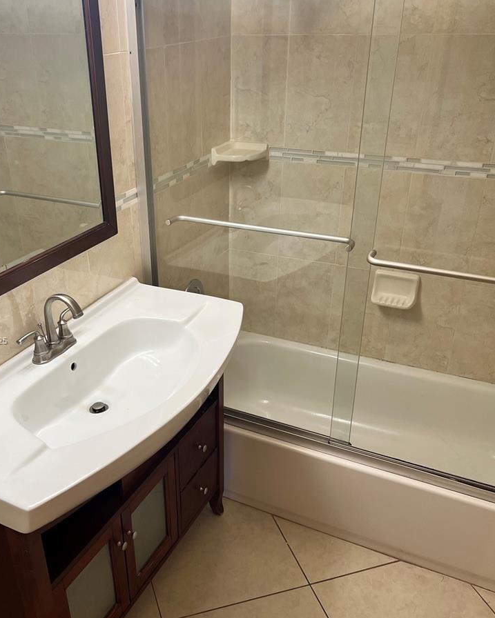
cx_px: 191
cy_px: 341
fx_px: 623
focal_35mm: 34
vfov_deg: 52.7
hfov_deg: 43.1
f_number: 1.5
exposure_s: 1/120
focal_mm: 5.7
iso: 125
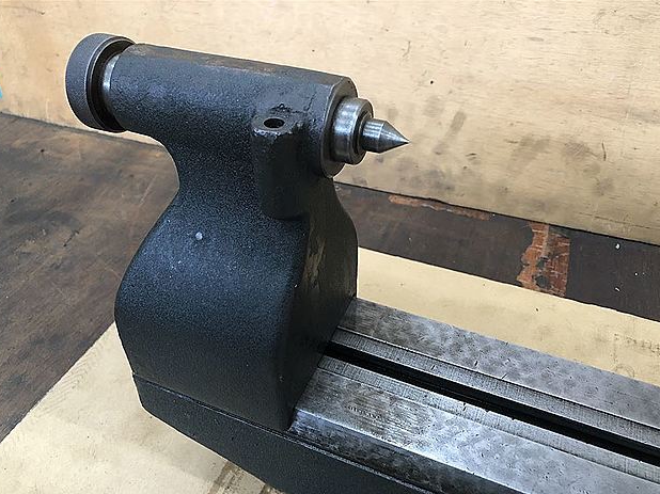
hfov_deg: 61.7
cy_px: 255
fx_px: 553
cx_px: 327
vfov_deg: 48.2
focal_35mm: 29
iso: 50
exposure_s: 1/15
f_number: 1.8
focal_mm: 3.99
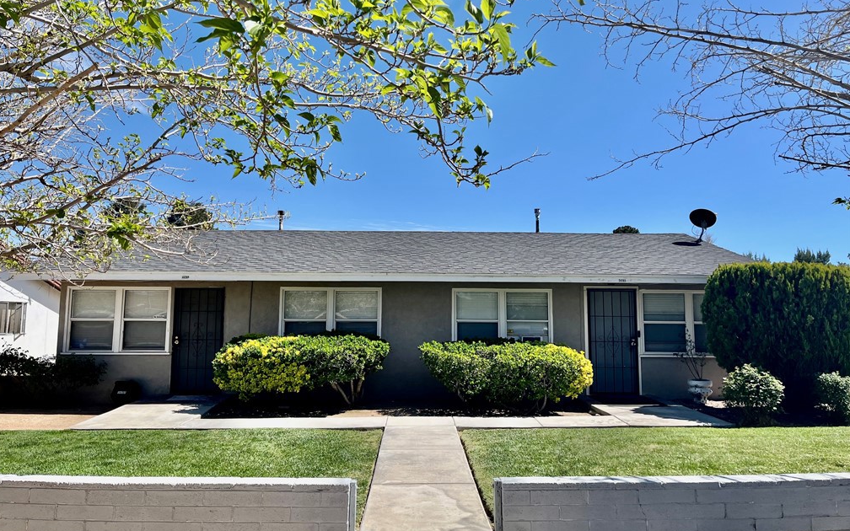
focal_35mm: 28
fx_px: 649
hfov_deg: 66.5
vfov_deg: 44.5
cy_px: 238
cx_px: 422
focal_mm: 5.1
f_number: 1.6
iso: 50
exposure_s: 1/3521
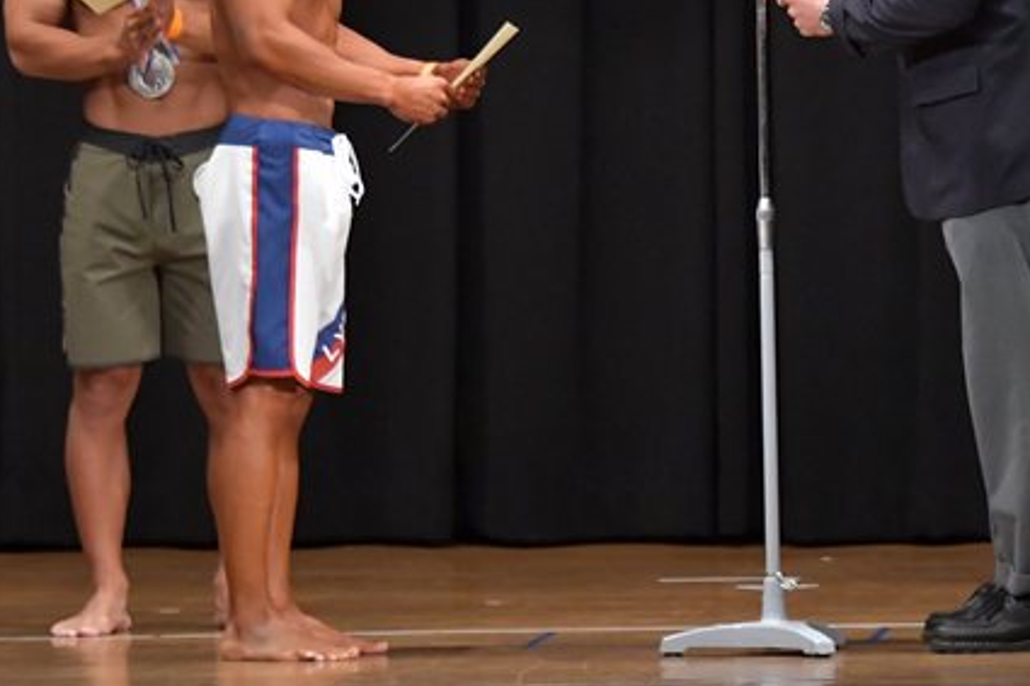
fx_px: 11325
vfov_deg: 3.5
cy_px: 150
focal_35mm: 396
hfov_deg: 5.2
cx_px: 731
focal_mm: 145
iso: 6400
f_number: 5.6
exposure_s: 1/400
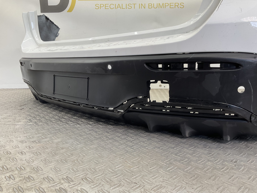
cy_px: 96
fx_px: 215
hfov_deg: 61.7
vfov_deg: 48.2
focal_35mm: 29
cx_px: 128
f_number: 1.8
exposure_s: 1/120
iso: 32
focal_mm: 3
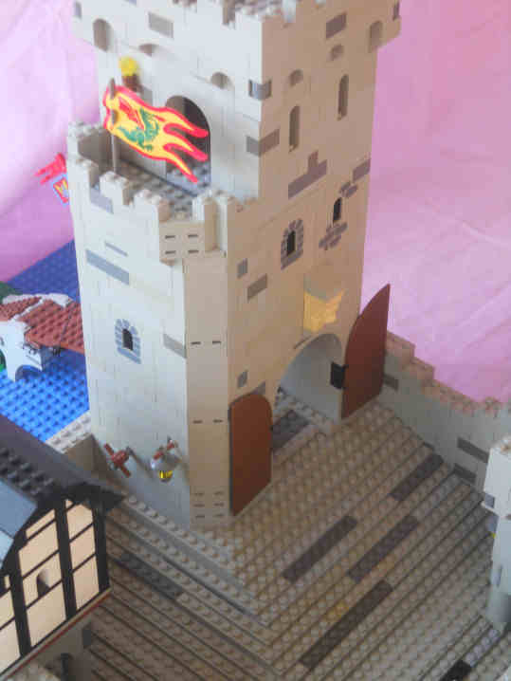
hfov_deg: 19.1
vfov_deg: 25.3
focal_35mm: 77
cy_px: 340
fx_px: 1515
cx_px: 256
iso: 200
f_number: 4.4
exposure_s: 1/30
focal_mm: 12.71
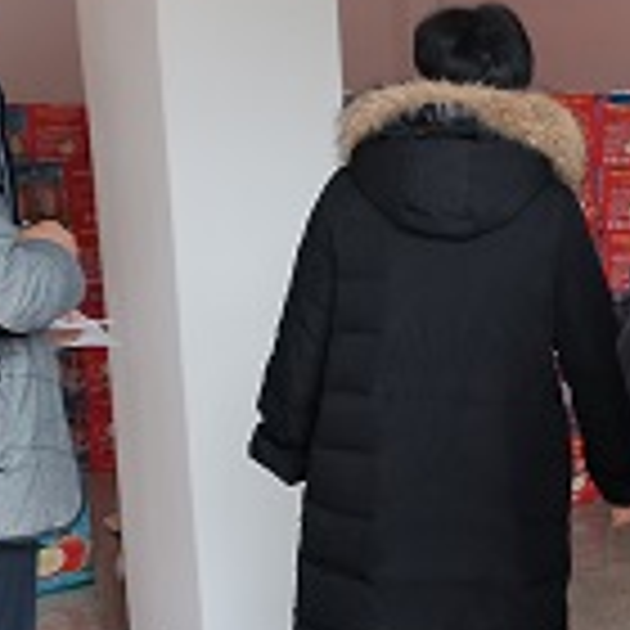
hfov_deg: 19.4
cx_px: 837
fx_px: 1688
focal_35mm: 82
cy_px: 416
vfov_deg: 21.1
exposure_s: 1/100
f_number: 1.8
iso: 200
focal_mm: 5.58
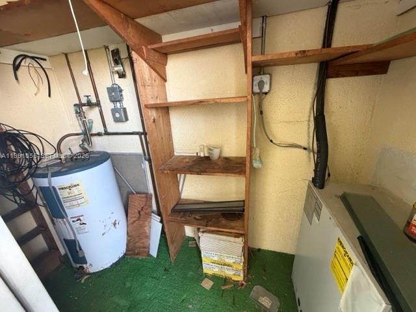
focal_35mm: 14
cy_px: 156
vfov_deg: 85.7
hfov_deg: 102.1
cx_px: 208
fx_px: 168
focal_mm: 2.22
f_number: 2.2
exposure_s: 1/60
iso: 400
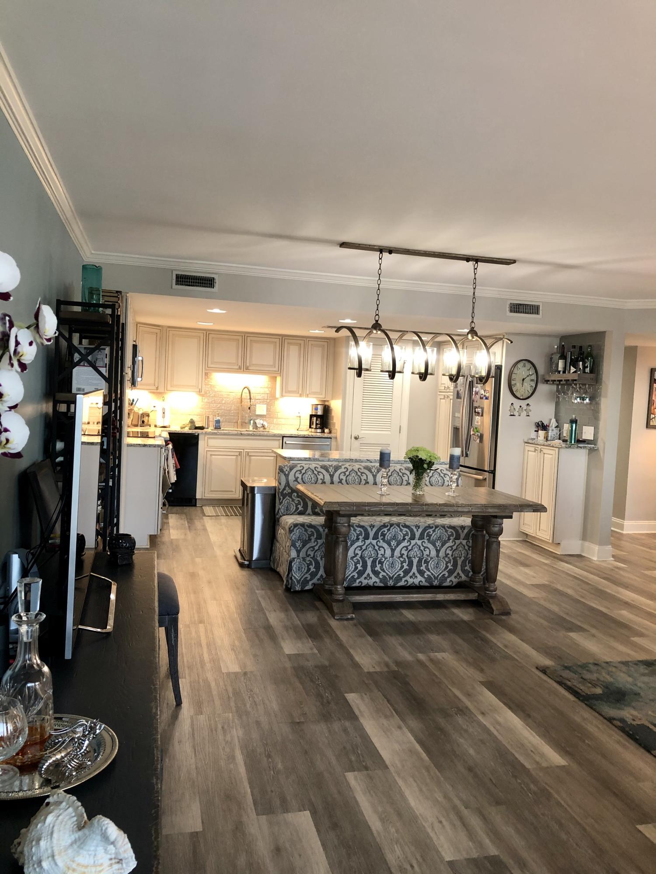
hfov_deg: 49.7
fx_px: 707
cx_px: 328
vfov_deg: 63.4
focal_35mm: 28
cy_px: 437
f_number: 1.8
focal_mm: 3.99
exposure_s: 1/17
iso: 40
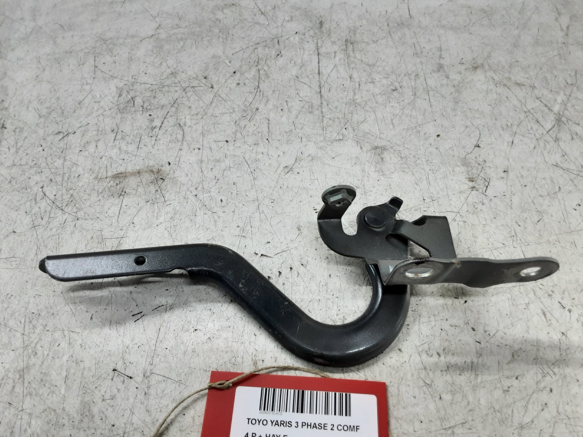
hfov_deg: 65.3
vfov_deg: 51.4
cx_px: 292
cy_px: 218
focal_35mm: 27
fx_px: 455
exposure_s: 1/50
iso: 64
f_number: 1.9
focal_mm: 2.91
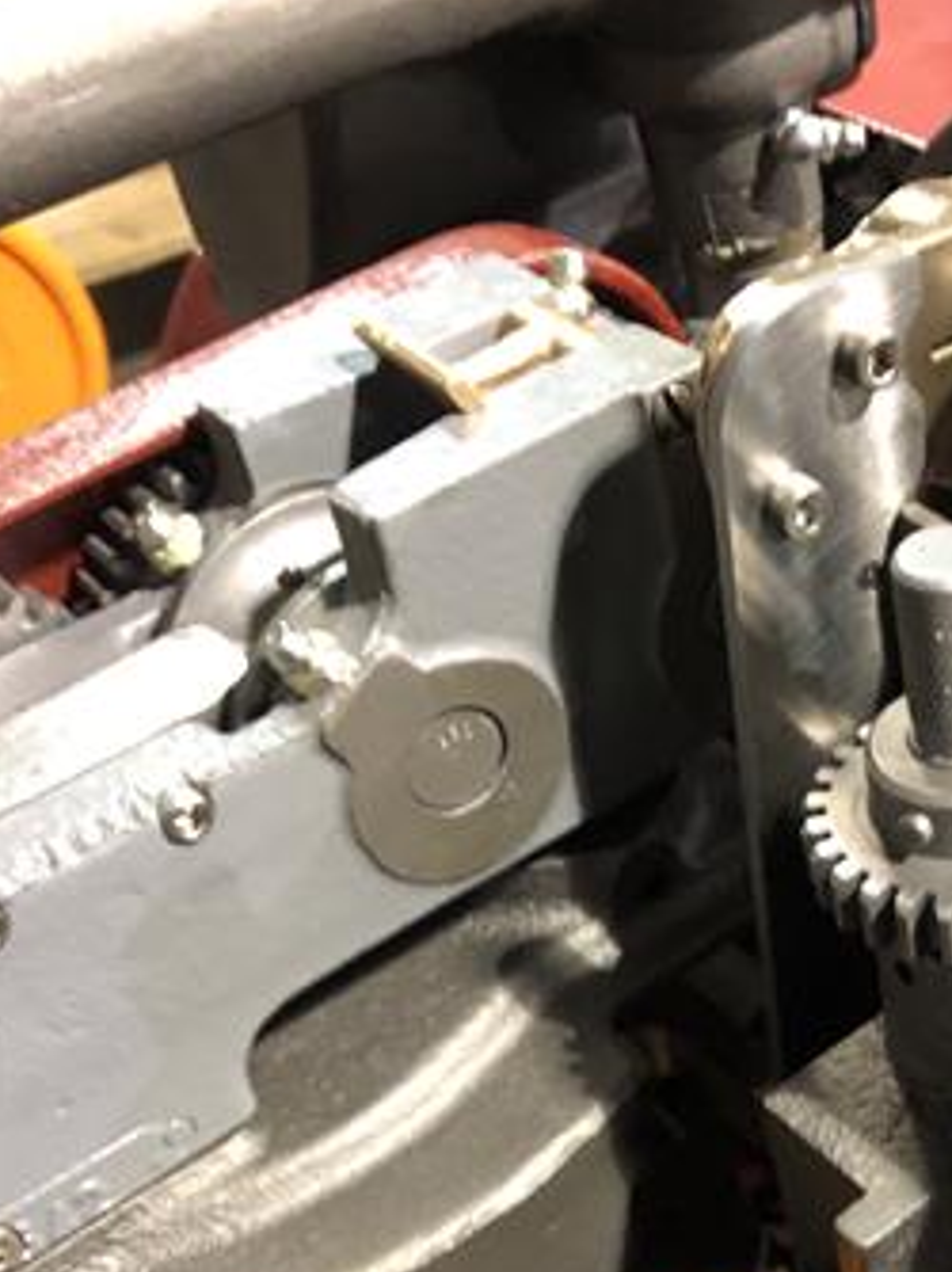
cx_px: 937
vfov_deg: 33.1
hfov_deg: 24.9
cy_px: 1068
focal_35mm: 56
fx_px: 2056
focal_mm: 4
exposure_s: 1/7
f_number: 1.8
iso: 80
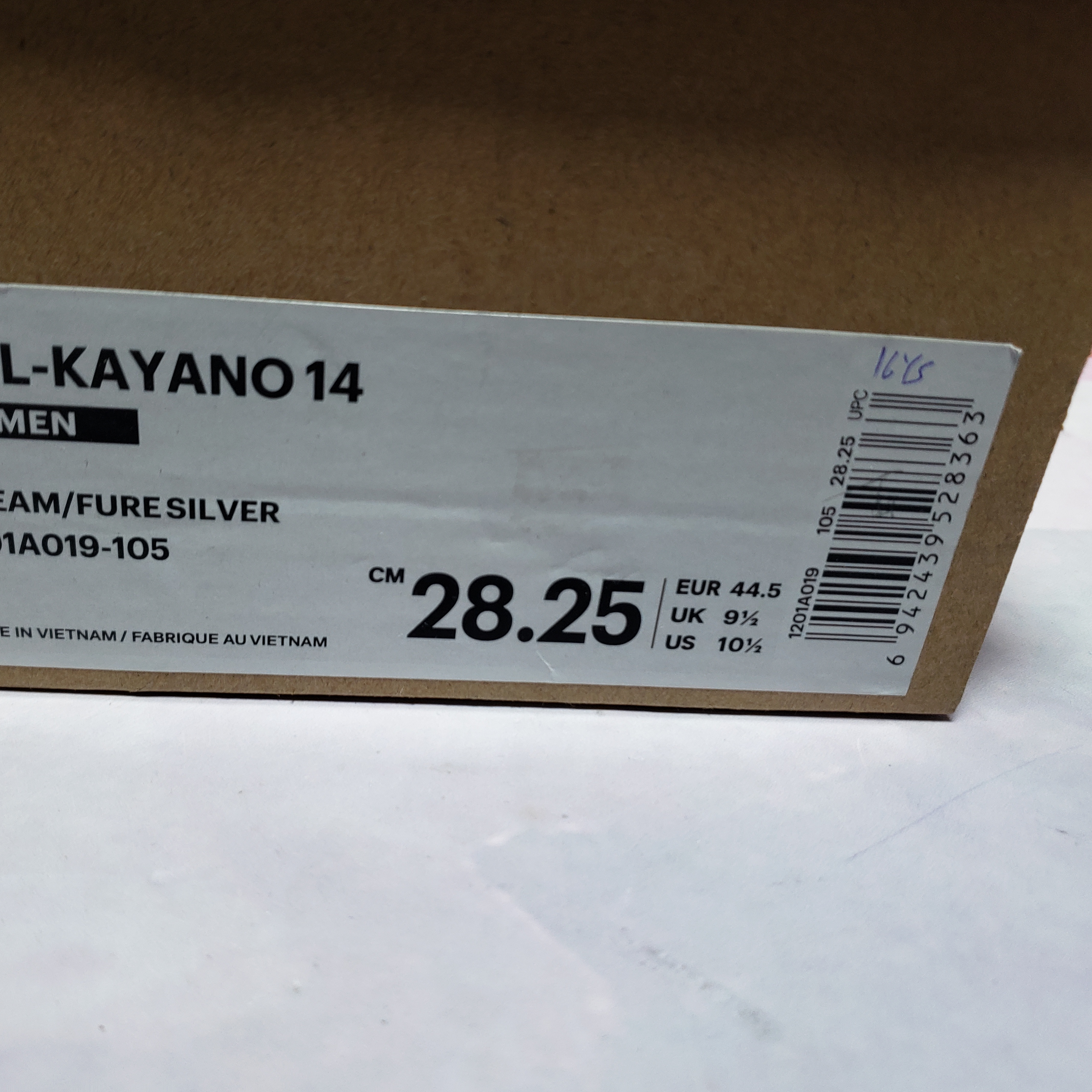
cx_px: 423
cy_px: 549
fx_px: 1106
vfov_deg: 52.5
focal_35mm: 31
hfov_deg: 52.1
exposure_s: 1/395
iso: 50
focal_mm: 4.3
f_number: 1.5
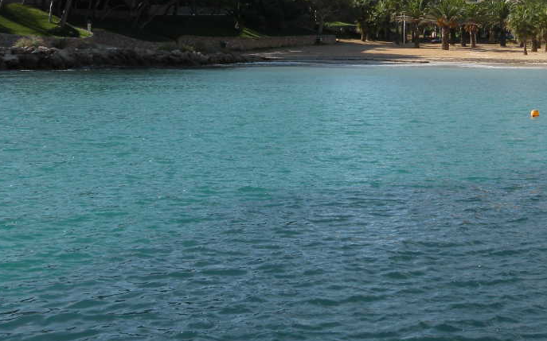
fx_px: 1237
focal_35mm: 83
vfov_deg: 15.5
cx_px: 501
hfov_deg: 24.2
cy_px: 15
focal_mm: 7.4
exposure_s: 1/220
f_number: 6.3
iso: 64
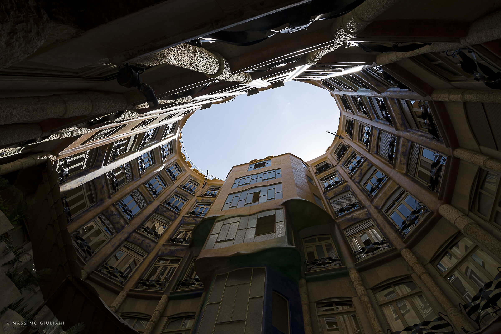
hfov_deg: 96.7
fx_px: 223
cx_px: 250
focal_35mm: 16
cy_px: 167
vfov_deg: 73.7
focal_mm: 11
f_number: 11
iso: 100
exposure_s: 1/125
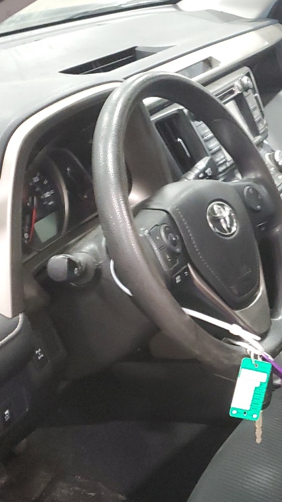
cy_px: 383
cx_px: 301
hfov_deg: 19.3
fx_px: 797
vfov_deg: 34.1
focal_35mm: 60
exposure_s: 1/15
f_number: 1.5
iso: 341
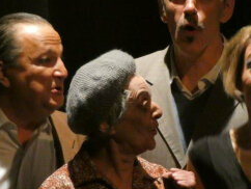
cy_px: 91
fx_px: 3694
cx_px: 101
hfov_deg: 3.9
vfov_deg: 2.9
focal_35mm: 509
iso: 1600
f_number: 5.5
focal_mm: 49.1
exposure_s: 1/60
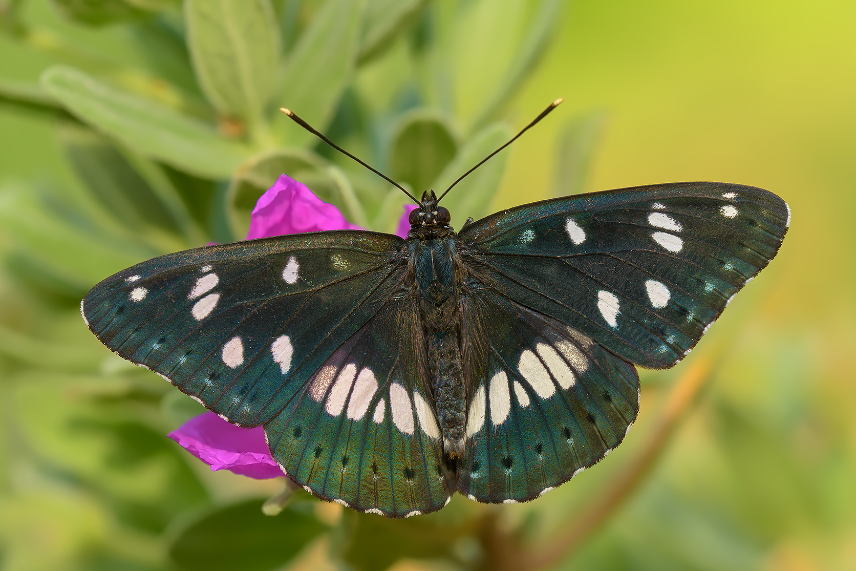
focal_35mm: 170
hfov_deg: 12.1
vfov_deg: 8.1
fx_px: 4031
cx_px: 401
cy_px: 270
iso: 100
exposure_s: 1/80
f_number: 7.1
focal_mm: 105
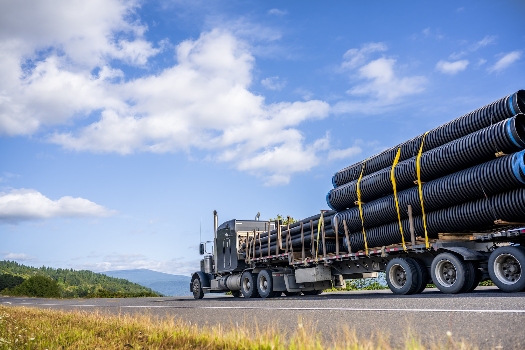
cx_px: 262
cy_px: 175
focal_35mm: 35
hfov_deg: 54.4
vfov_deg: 37.9
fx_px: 510
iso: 100
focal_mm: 35
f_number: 2.8
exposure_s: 1/1600
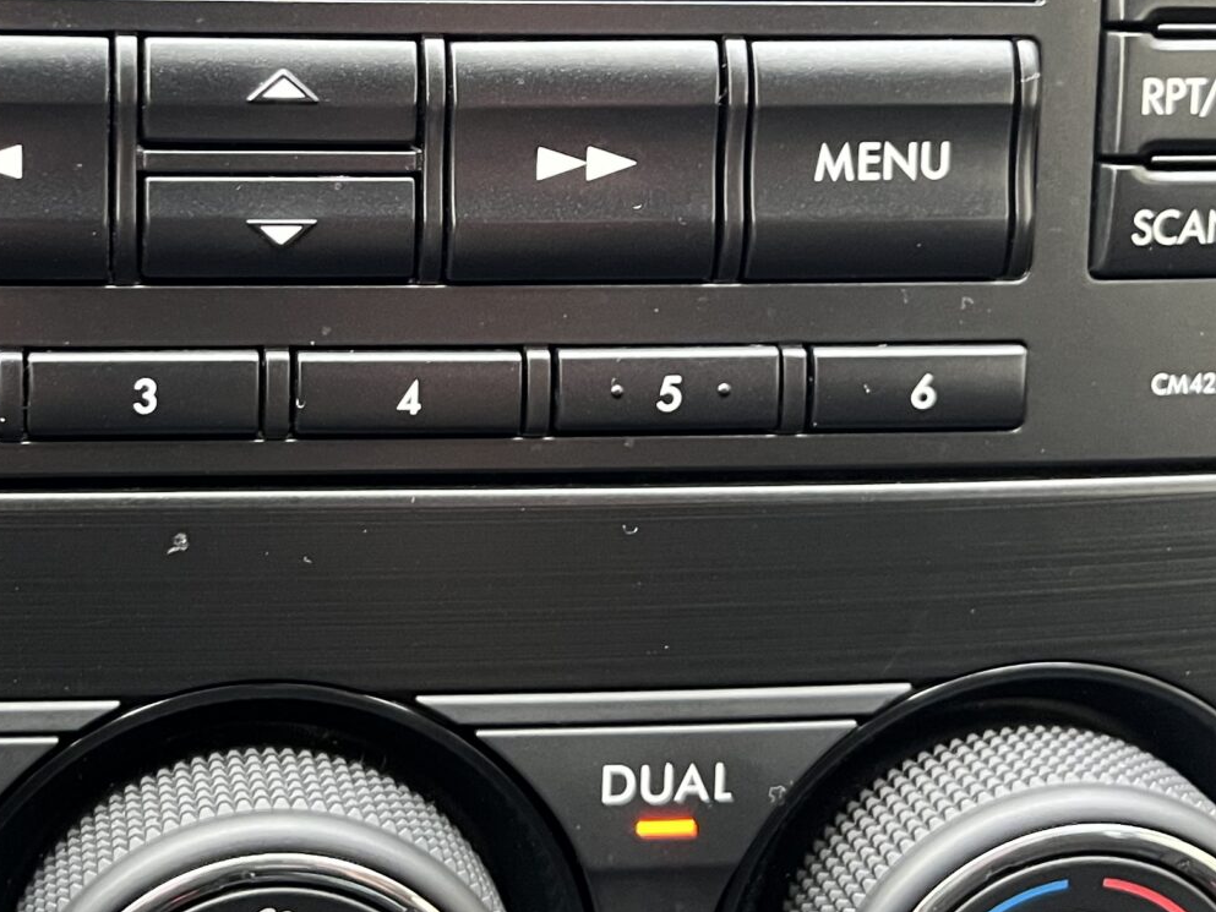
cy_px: 209
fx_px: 2354
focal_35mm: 67
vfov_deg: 21.7
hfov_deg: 28.3
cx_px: 239
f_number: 1.5
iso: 500
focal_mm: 5.7
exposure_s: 1/60
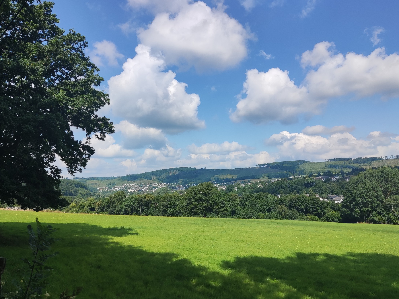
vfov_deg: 51.4
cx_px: 196
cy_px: 152
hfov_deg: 65.3
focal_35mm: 27
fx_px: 311
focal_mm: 4.71
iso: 50
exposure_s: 1/1948
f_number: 1.79
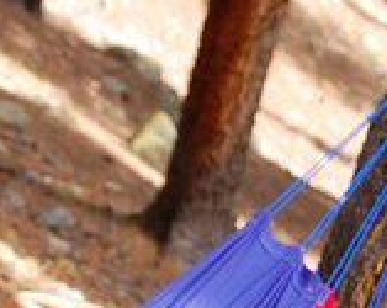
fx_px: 3612
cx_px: 441
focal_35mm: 316
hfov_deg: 6.1
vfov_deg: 4.8
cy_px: 586
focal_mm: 55
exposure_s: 1/160
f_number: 6.3
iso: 400
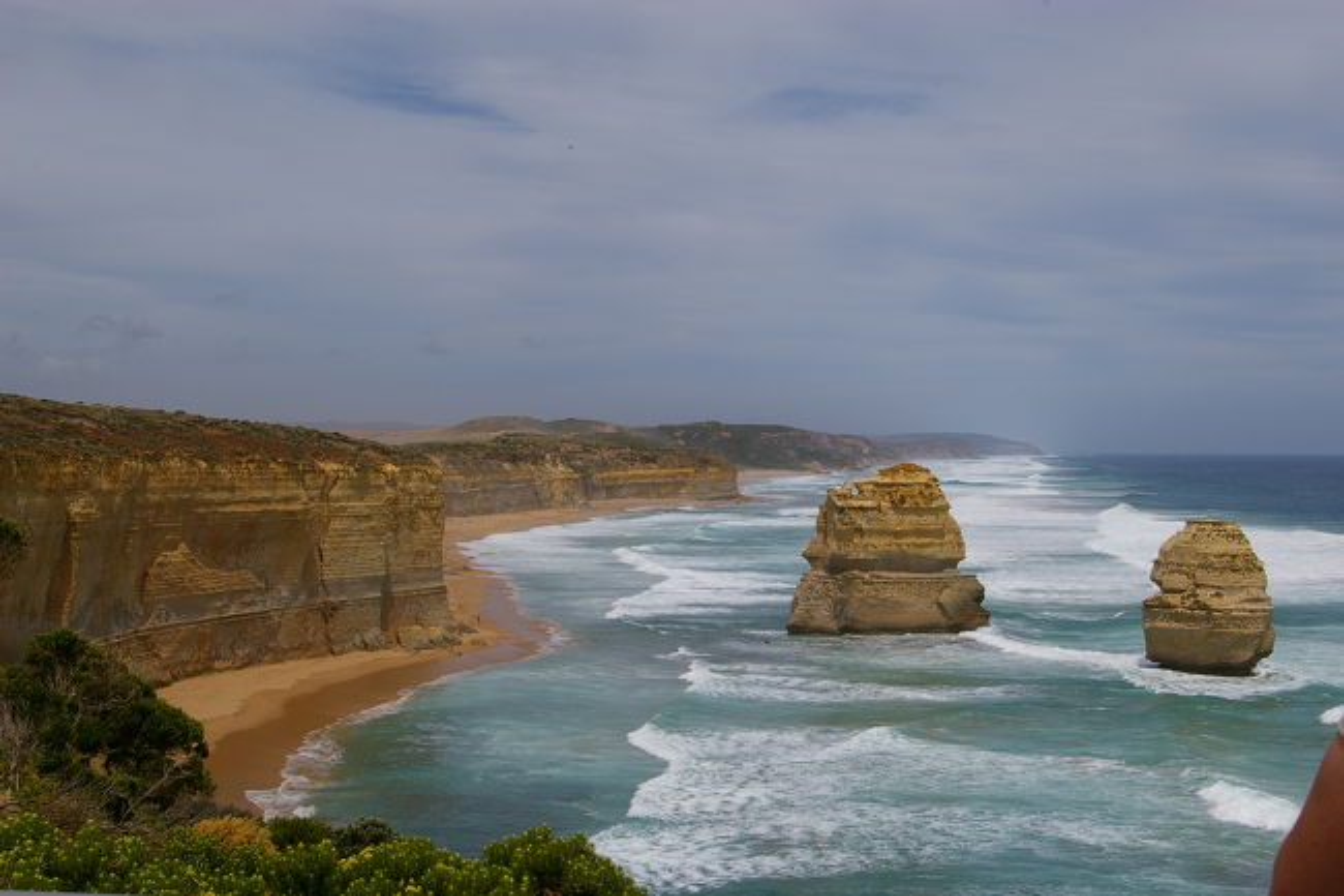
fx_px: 1847
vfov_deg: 27.2
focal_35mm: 50
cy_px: 448
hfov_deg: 40.0
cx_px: 672
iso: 200
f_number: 13
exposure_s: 1/500
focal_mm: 33
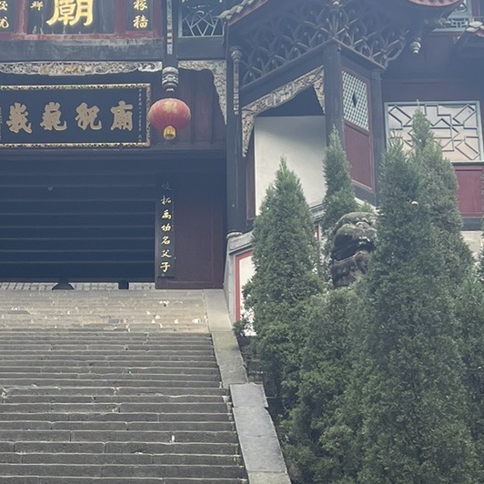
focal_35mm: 83
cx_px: 46
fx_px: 1313
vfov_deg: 20.8
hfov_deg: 20.5
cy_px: 344
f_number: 1.6
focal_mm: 4.2
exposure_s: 1/121
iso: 40
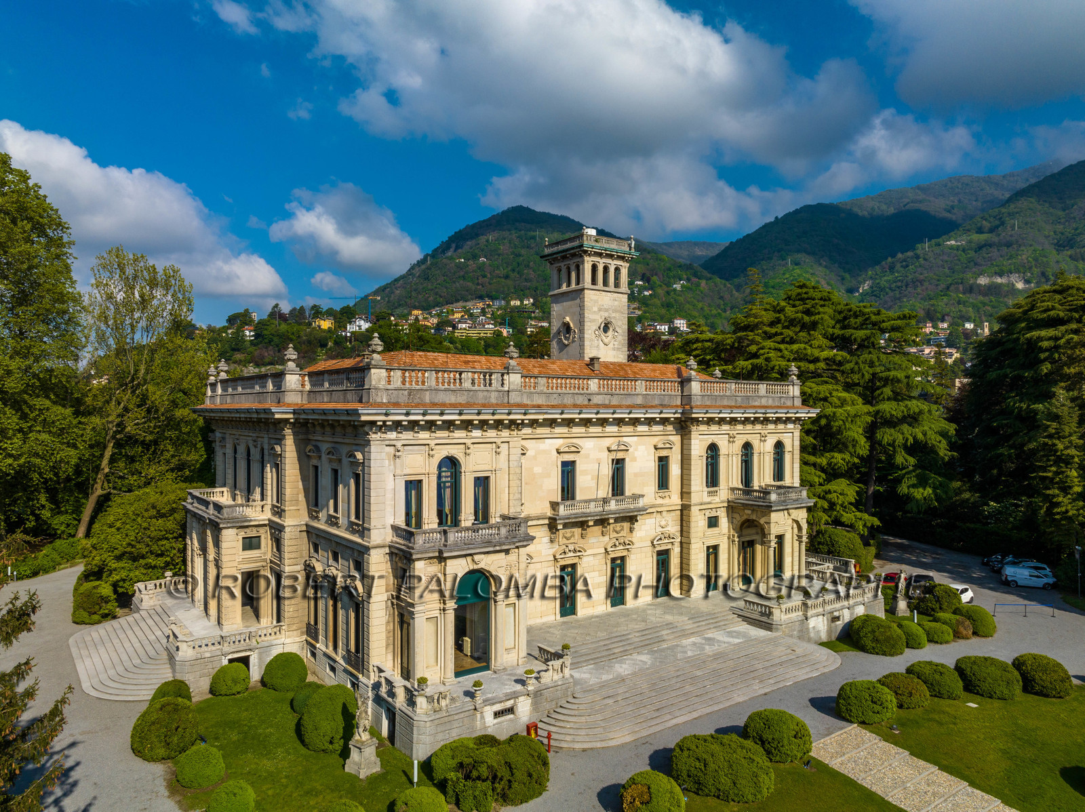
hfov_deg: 71.6
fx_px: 752
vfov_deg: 56.8
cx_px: 542
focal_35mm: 24
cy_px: 406
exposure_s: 1/240
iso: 100
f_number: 11
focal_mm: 12.3
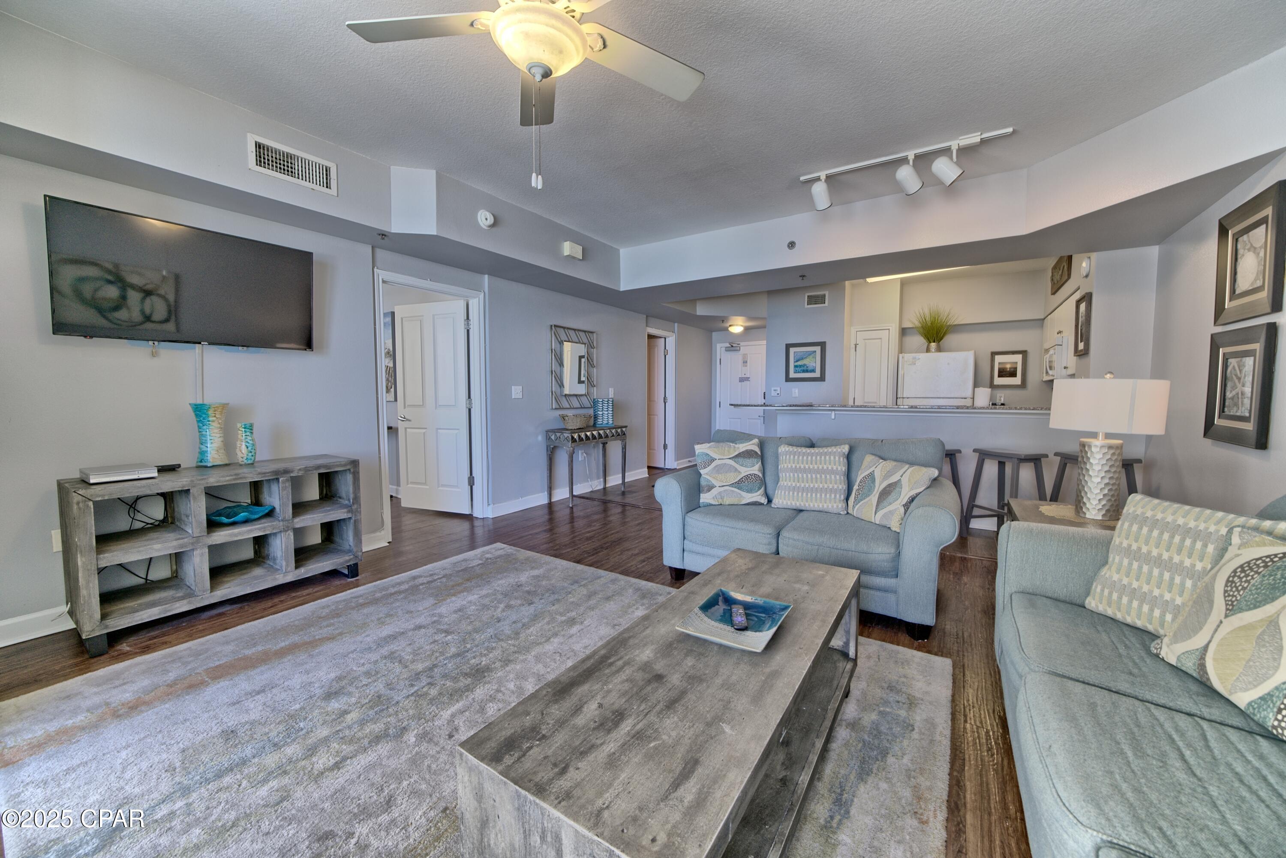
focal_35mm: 13
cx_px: 643
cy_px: 429
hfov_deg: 108.3
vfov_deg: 85.5
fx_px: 464
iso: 500
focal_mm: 13
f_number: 8
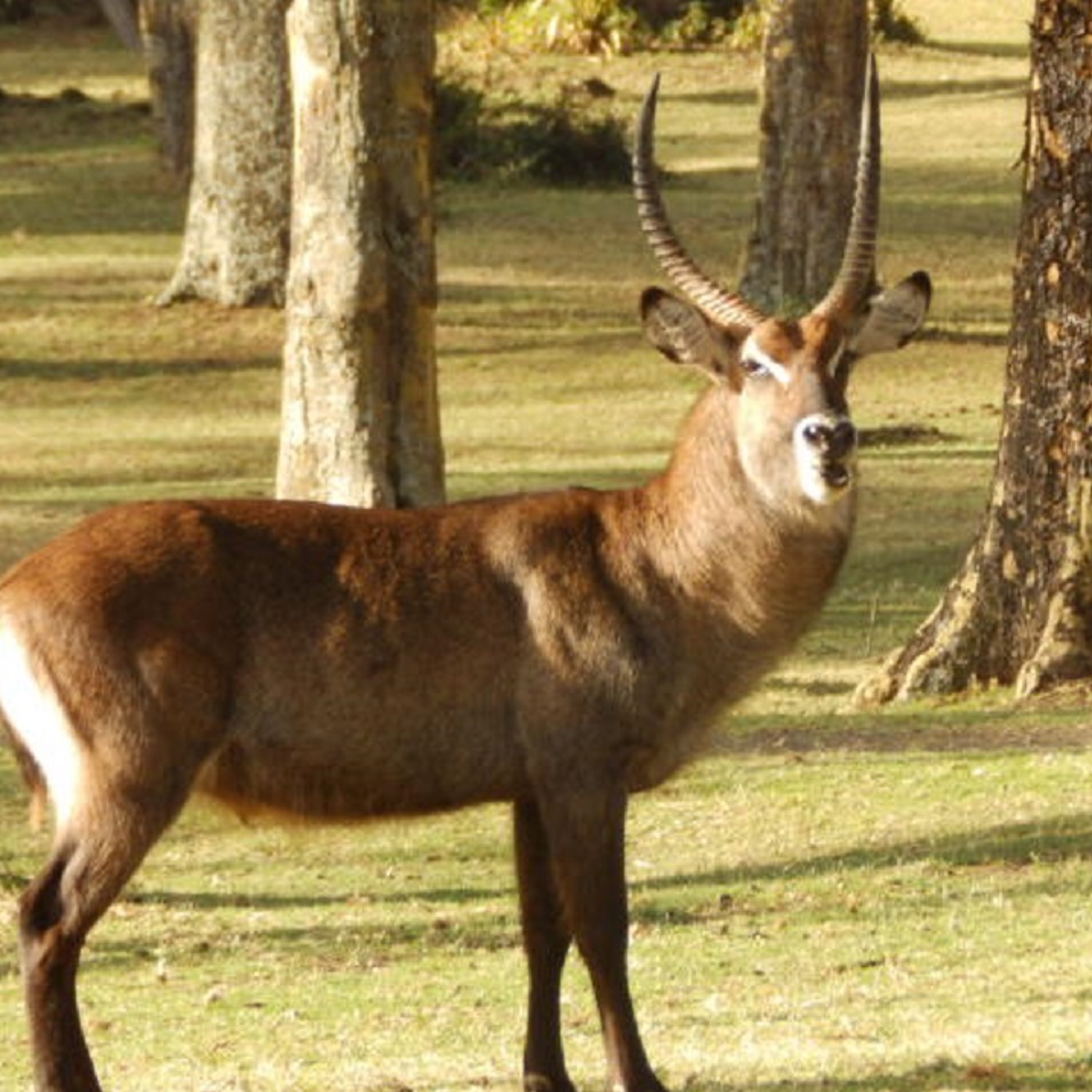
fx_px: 19308
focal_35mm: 541
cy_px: 547
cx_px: 528
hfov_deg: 3.2
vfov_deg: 3.2
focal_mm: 81.8
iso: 200
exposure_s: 1/125
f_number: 5.7
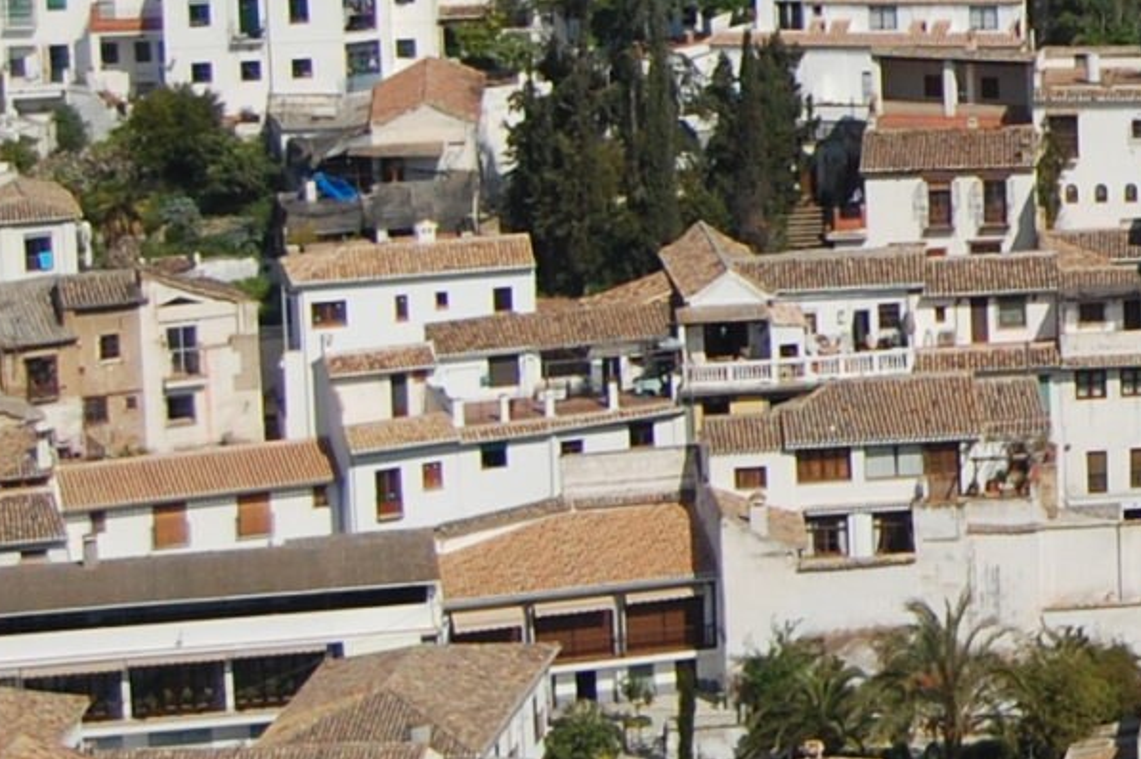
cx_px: 1963
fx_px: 6112
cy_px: -180
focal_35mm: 193
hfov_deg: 10.1
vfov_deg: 7.0
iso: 200
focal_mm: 30
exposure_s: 1/2000
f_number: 5.6
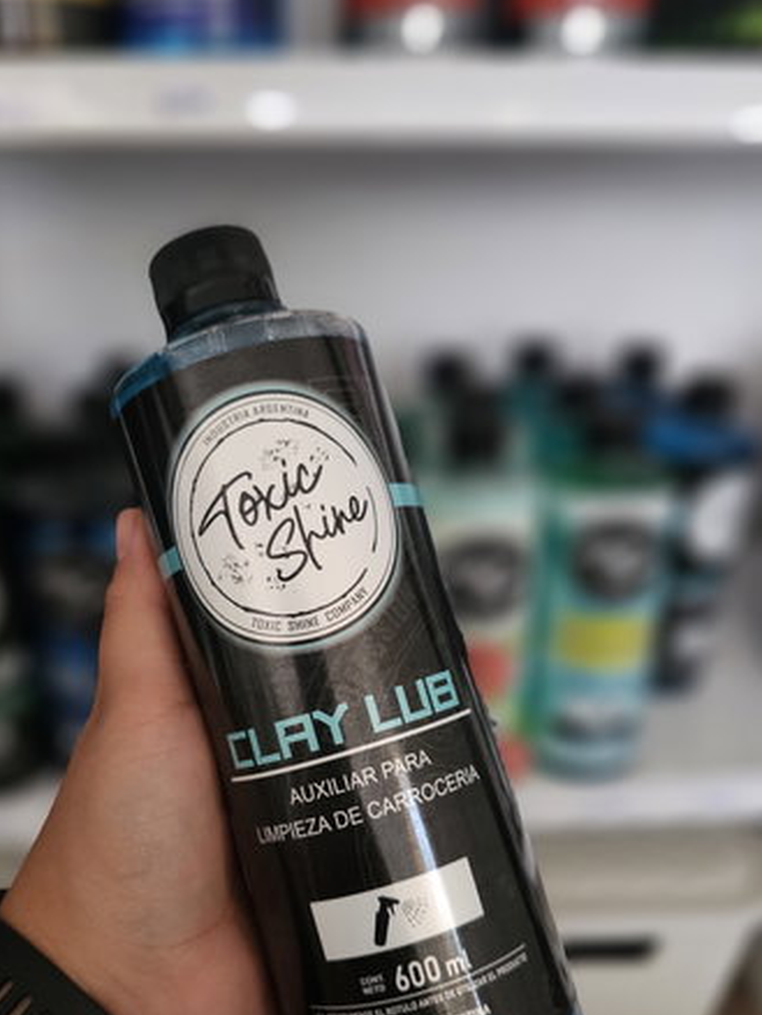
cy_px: 580
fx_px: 821
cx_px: 308
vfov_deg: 63.1
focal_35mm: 28
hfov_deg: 49.5
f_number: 1.7
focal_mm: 6.3
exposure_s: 1/25
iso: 640
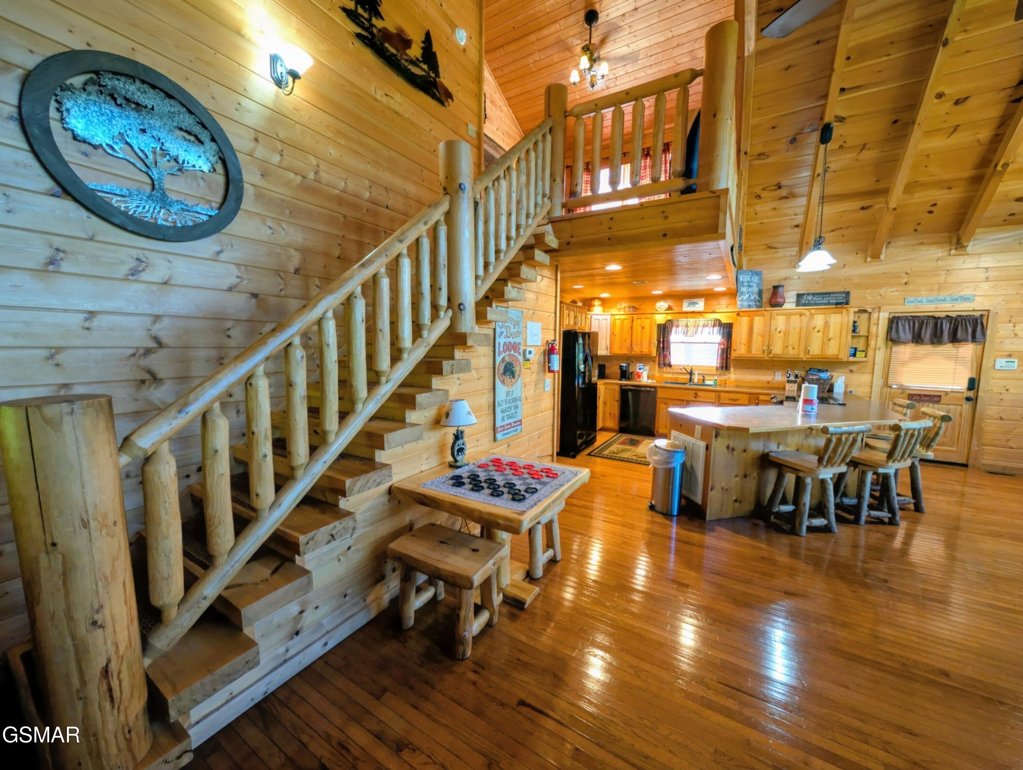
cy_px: 385
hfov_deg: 110.5
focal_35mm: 12
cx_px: 512
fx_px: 355
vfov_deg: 94.6
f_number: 1.7
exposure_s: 1/42.2
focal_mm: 2.02
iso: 264
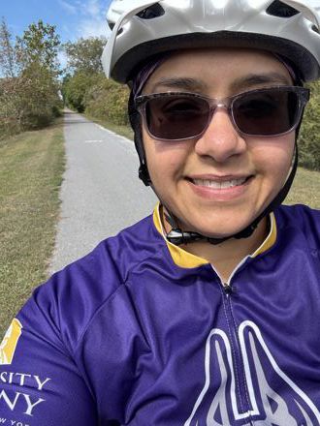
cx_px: 160
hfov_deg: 46.8
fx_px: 370
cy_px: 213
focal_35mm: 30
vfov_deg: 60.0
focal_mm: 2.69
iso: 25
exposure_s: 1/621
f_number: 1.9
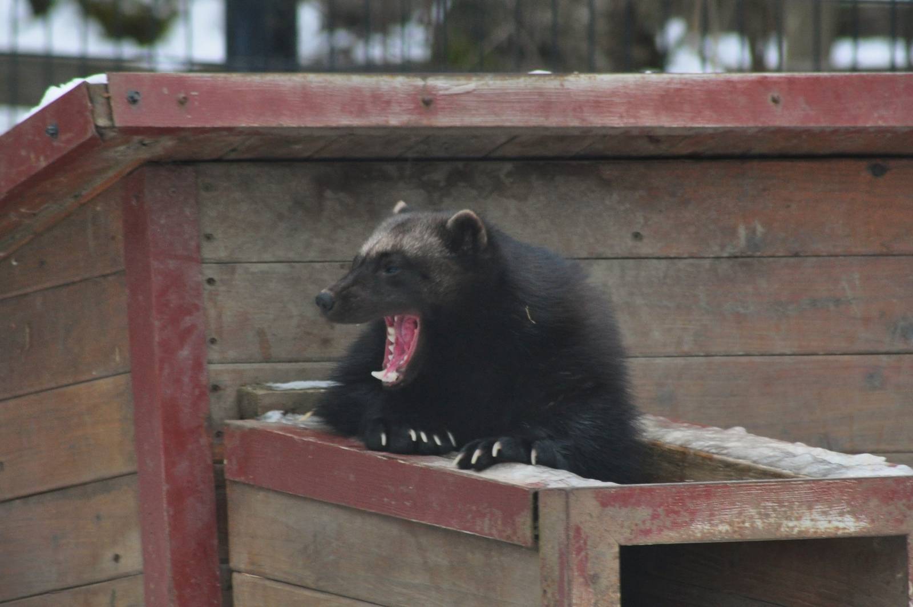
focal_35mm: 450
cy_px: 304
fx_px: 11400
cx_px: 456
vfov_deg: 3.0
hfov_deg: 4.6
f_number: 8
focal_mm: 300
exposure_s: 1/60
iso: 800
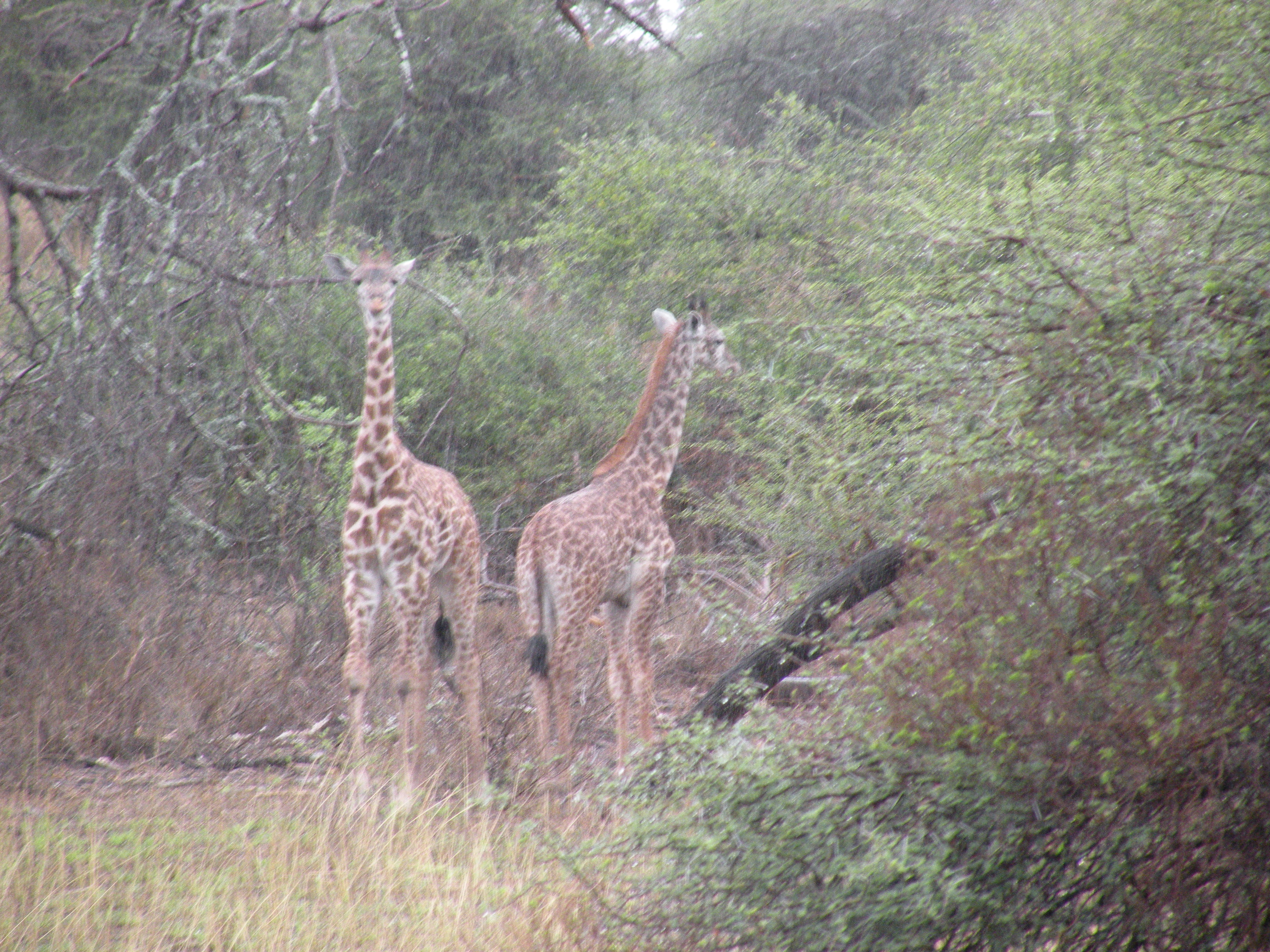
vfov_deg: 4.1
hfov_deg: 5.4
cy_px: 476
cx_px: 635
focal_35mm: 364
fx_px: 13355
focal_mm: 64.5
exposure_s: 1/125
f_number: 4.5
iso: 225
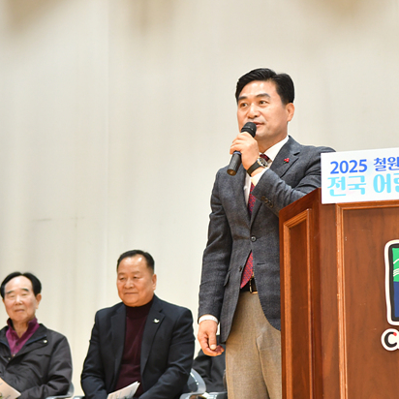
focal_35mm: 115
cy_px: 184
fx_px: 1500
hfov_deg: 15.1
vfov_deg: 15.2
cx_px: 261
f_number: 8
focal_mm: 55
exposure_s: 1/60
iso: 1250
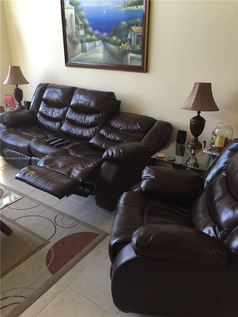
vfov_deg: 61.7
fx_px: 266
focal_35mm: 29
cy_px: 158
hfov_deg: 48.2
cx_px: 119
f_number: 2.2
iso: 64
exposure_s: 1/30
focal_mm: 4.15
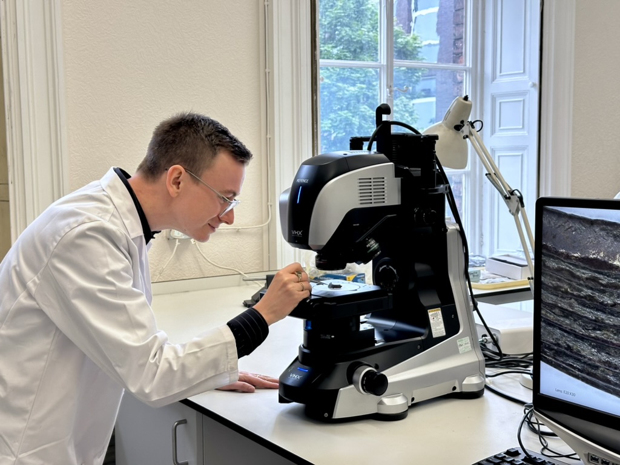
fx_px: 860
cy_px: 232
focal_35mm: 48
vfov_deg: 30.3
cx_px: 310
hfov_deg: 39.7
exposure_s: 1/100
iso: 64
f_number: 1.78
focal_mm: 6.86
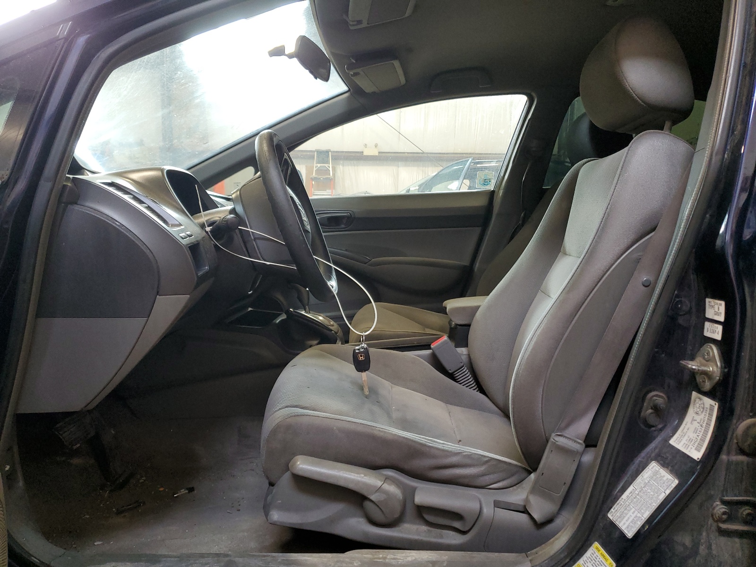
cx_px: 378
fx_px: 568
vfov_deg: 53.1
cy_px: 284
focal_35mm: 26
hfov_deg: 67.3
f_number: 1.5
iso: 122
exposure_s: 1/60.2
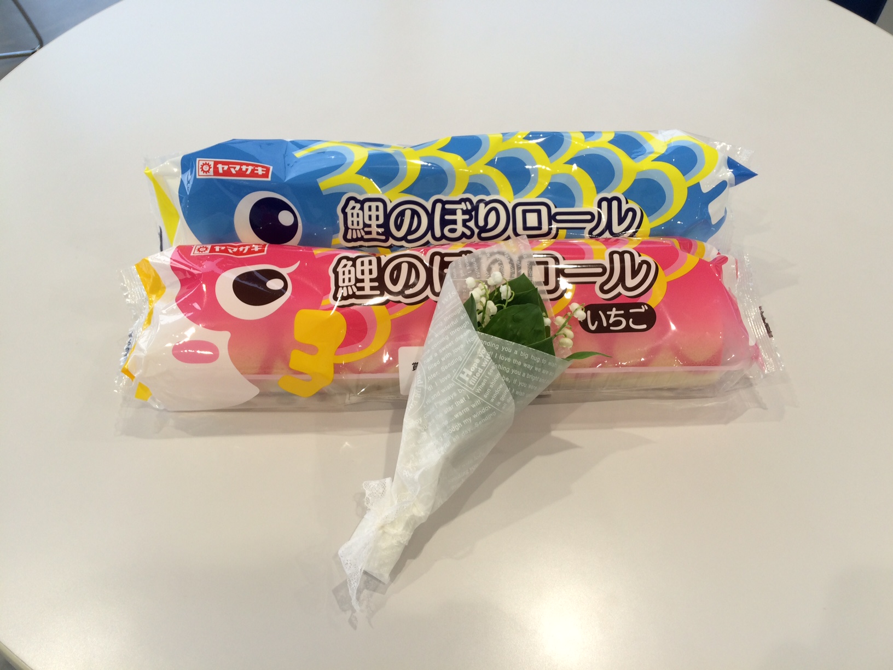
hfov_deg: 61.7
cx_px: 446
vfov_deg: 48.2
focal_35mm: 29
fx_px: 748
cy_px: 335
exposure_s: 1/128
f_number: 2.2
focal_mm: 4.15
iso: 32
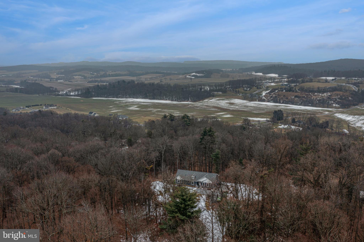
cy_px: 121
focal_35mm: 28
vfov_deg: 46.4
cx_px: 182
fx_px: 283
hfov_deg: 65.5
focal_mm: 10.26
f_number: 4.5
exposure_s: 1/240
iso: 100
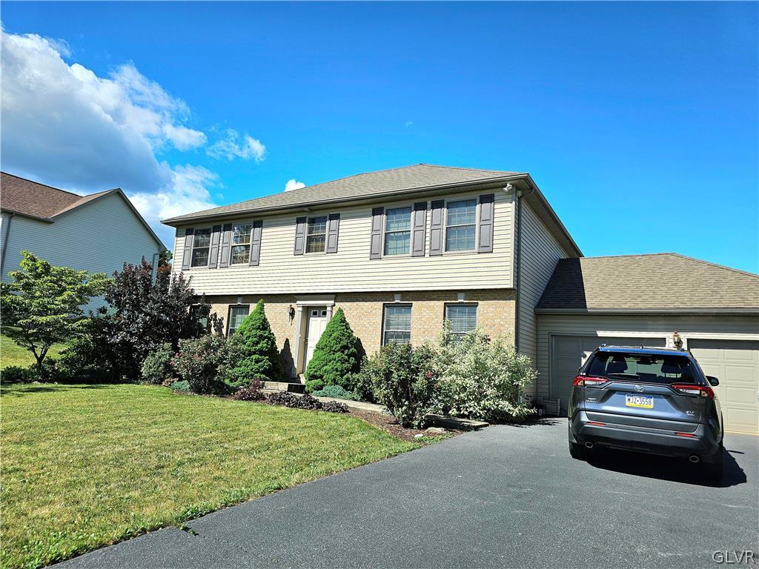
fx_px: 504
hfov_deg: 73.9
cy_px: 284
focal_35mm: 23
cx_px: 380
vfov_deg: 58.9
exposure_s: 1/2000
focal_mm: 6.3
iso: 25
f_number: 1.7
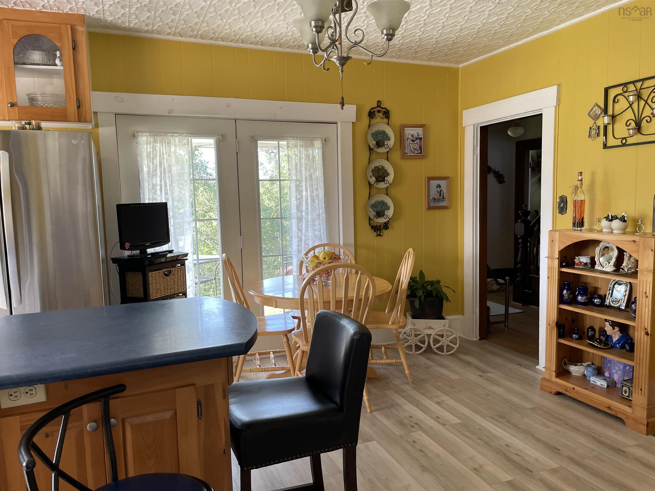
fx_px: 492
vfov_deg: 53.1
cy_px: 246
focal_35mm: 26
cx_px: 328
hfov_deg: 67.3
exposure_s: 1/121
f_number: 1.6
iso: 125
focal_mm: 4.2
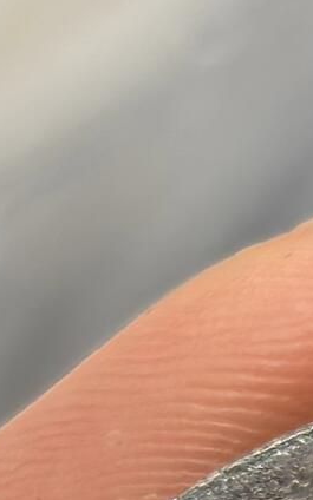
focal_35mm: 243
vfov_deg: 8.2
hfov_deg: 5.3
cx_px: 614
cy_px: 1020
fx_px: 3317
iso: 160
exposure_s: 1/50
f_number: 2
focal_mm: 6.98
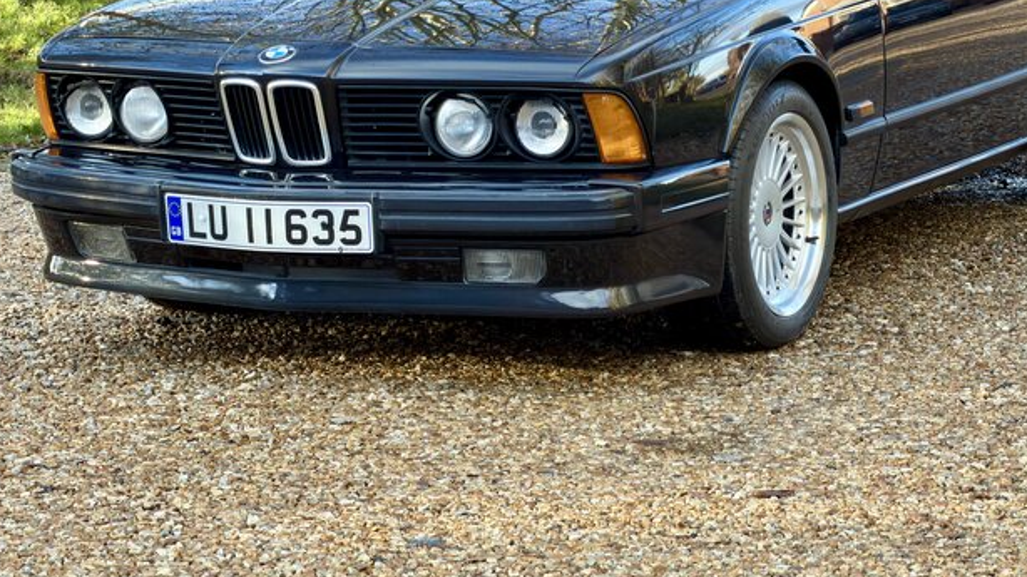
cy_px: 95
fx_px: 3866
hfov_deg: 15.1
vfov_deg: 8.5
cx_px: 616
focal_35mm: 142
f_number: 2.8
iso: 100
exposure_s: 1/121
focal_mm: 16.89
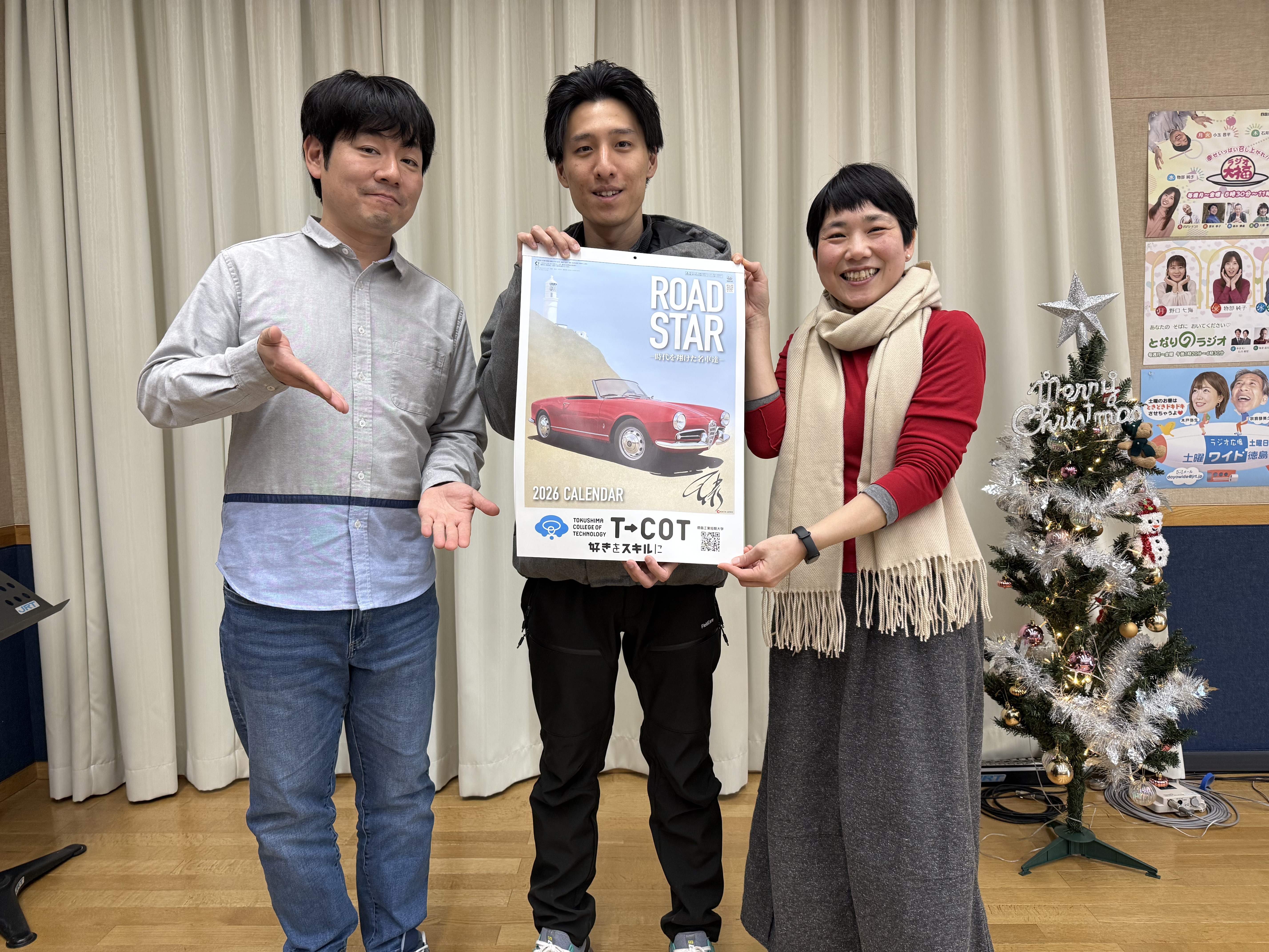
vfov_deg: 56.8
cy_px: 476
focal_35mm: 24
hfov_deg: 71.6
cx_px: 634
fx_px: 880
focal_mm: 6.76
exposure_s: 1/97
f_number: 1.78
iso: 200
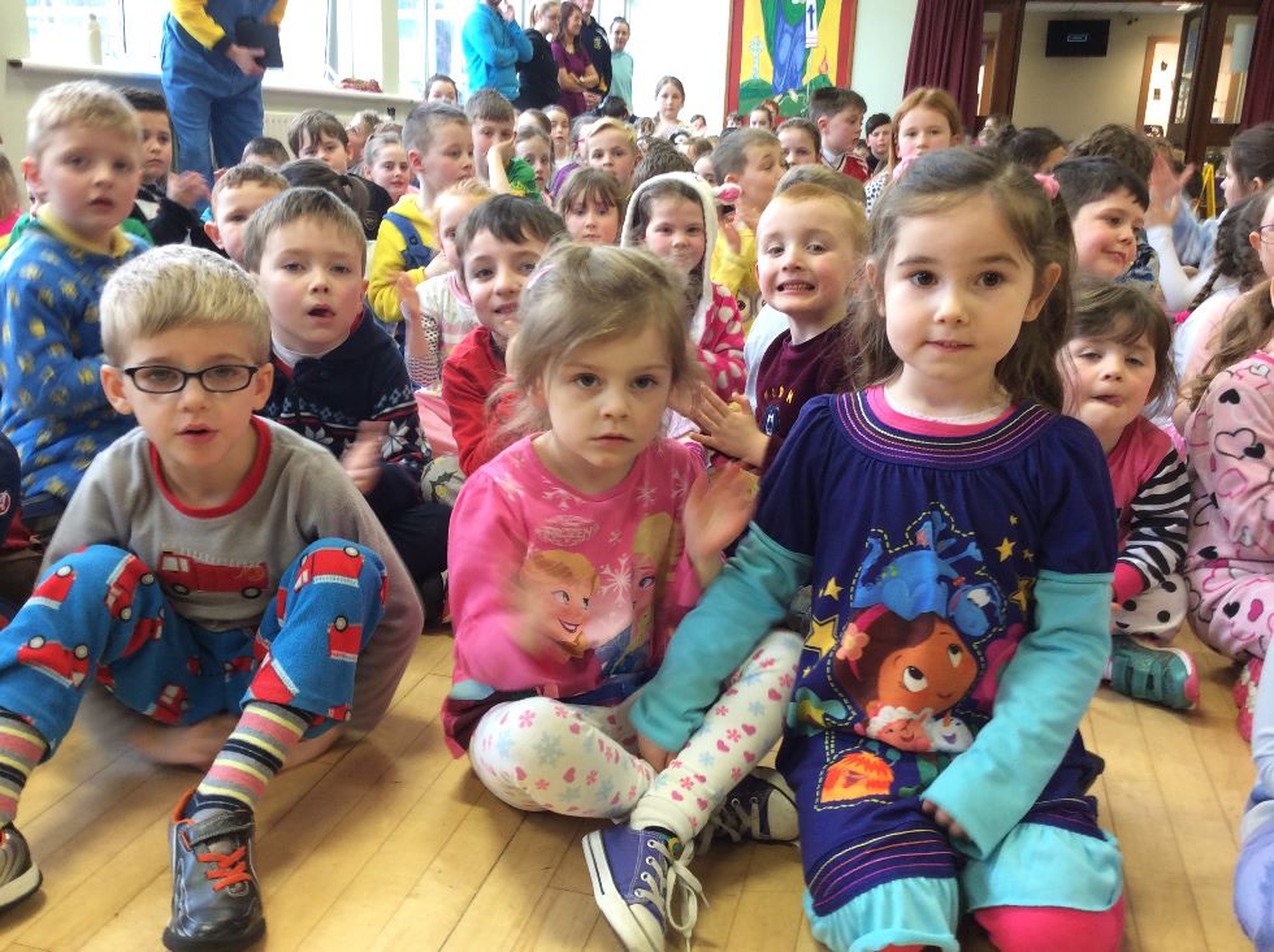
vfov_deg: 44.1
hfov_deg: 56.9
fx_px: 1176
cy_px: 476
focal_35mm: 32
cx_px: 637
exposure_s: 1/25
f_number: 2.4
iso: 50
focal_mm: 3.3
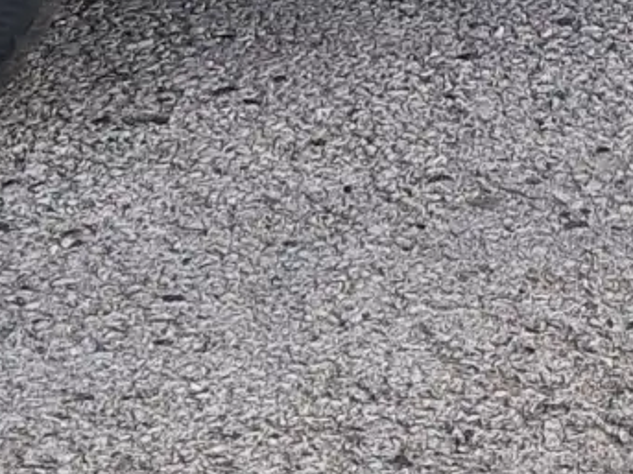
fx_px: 3199
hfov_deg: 11.2
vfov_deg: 8.0
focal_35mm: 175
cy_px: -590
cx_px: 545
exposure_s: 1/100
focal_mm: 4
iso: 50
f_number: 1.8
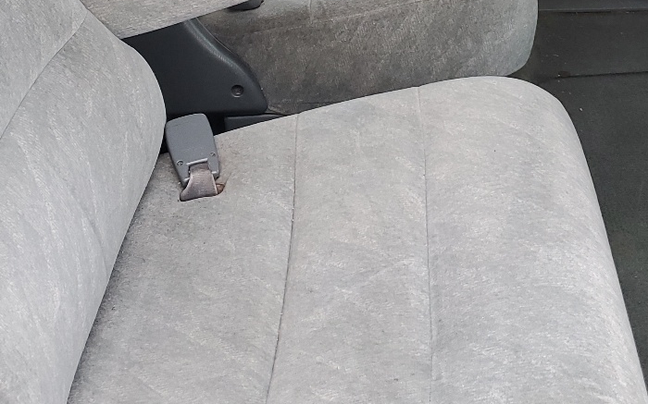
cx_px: 400
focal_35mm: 63
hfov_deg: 32.4
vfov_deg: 19.8
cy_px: -32
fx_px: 1112
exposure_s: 1/120
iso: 83
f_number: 1.5
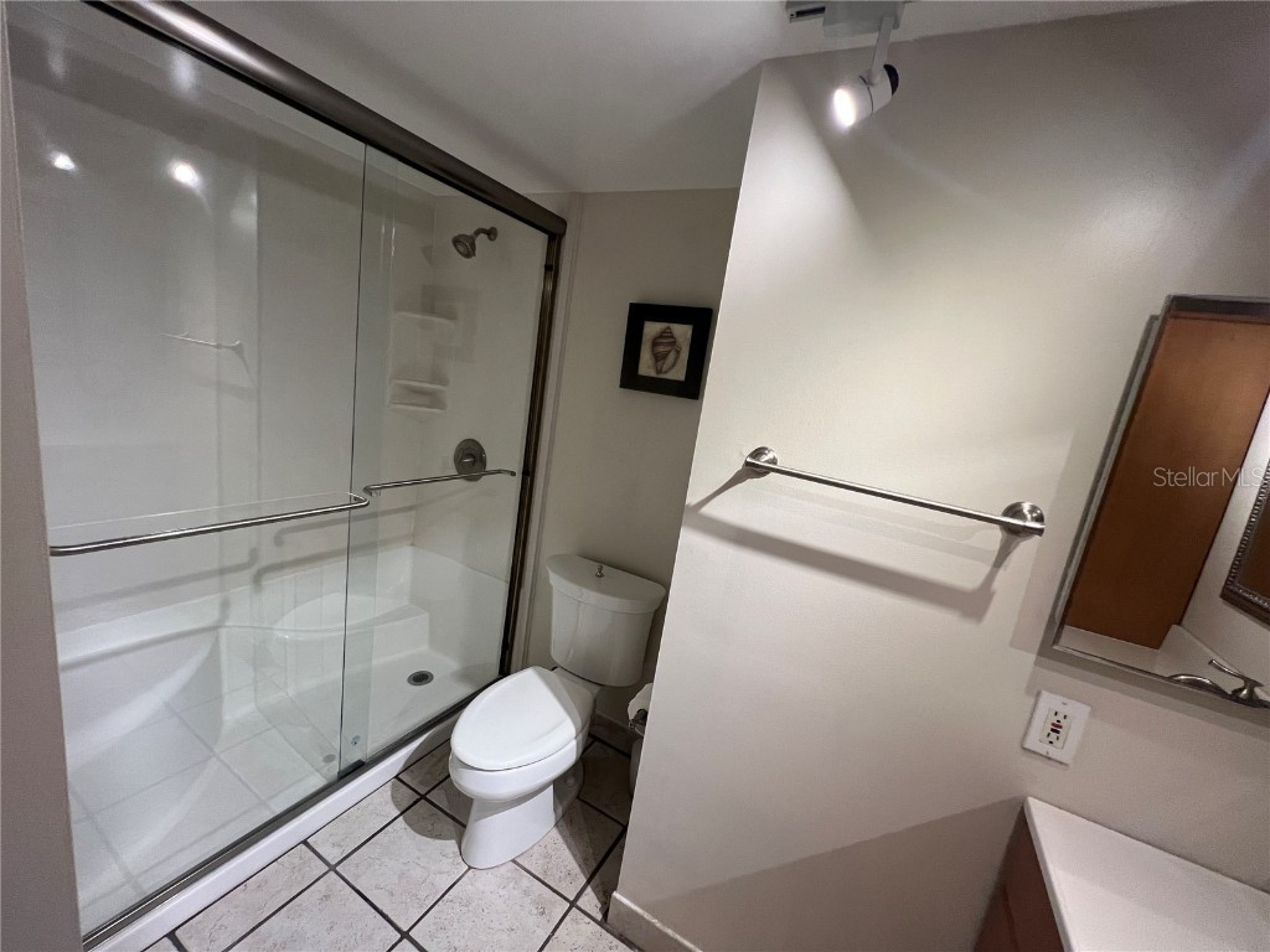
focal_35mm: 13
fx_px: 477
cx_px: 635
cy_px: 476
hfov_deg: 106.2
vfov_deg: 89.9
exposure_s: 1/120
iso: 200
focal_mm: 1.57
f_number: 1.8
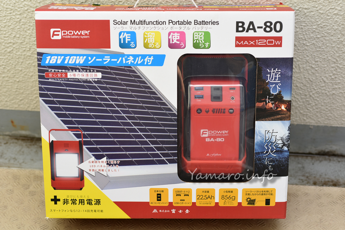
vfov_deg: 22.6
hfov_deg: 33.4
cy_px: 115
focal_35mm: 60
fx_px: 575
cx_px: 172
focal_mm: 60
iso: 100
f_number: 5.6
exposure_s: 1/60
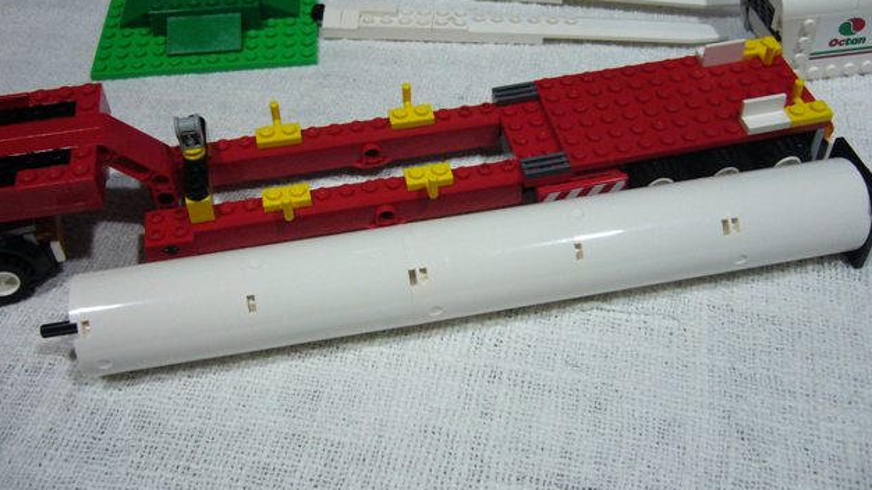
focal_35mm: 39
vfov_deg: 30.3
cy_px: 192
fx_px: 902
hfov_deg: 51.6
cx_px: 437
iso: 200
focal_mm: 5.8
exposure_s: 1/13
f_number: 2.8
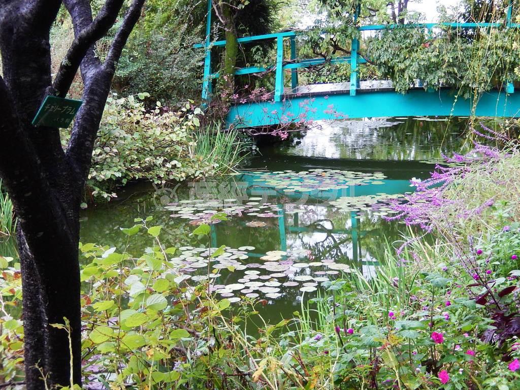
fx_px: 871
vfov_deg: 25.2
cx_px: 260
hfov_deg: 33.2
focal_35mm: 58
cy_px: 195
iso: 400
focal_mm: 10.4
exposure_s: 1/40
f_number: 4.6
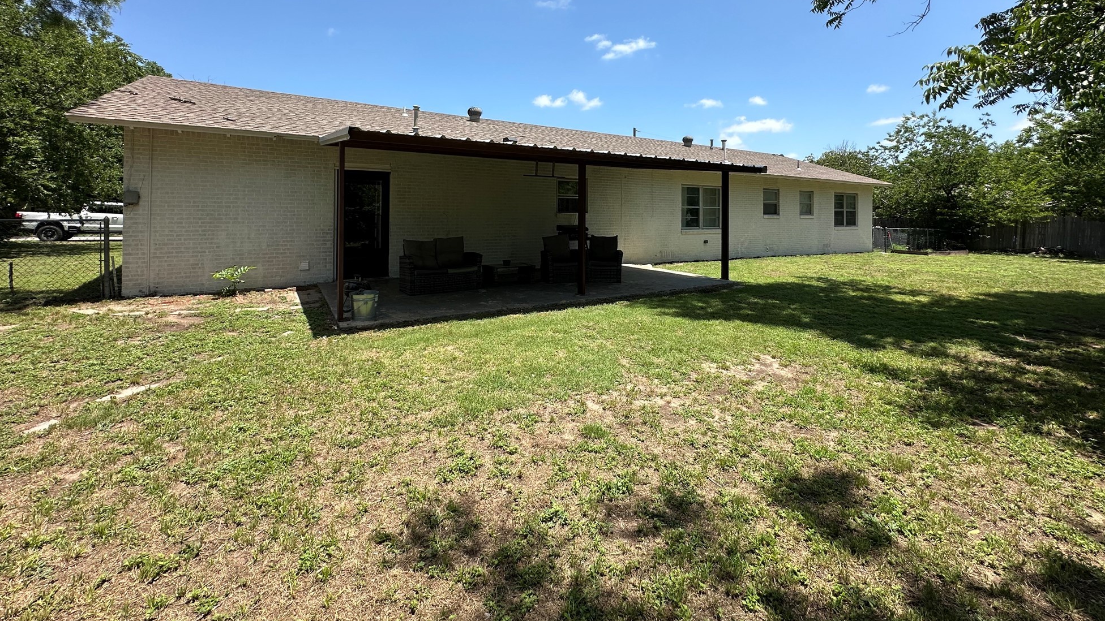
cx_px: 556
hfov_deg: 99.4
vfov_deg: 65.5
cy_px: 212
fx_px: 469
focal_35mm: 16
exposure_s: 1/1335
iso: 50
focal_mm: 2.22
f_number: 2.2
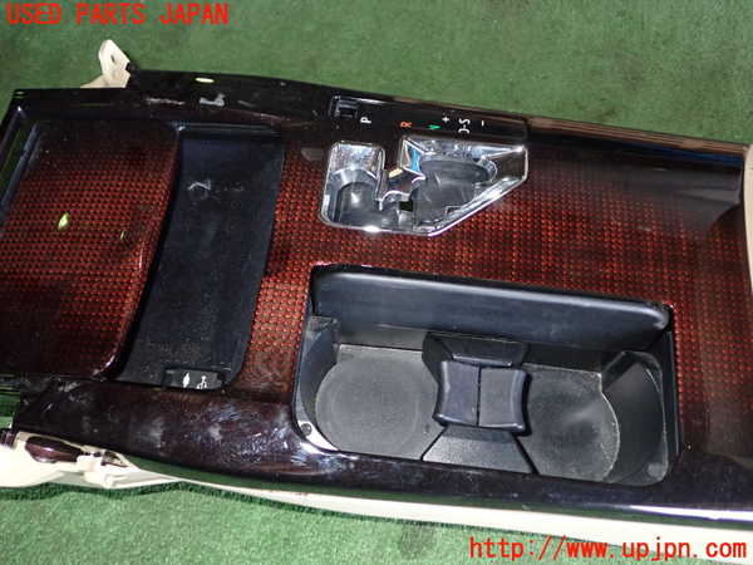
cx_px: 376
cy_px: 282
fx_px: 696
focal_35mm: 32
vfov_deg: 44.2
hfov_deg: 56.8
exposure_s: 1/30
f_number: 7.1
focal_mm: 5.79
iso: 400
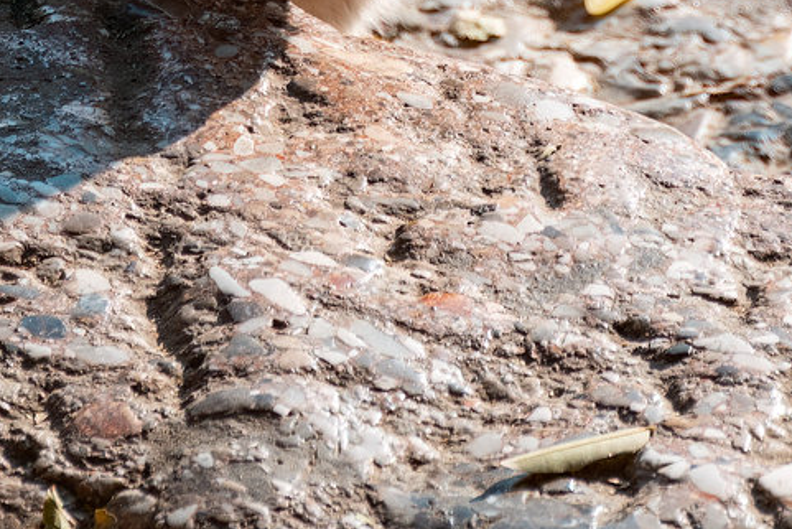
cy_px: -253
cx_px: 369
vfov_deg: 3.2
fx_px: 9506
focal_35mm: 432
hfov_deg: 4.8
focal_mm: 130
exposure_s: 1/250
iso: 100
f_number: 7.1
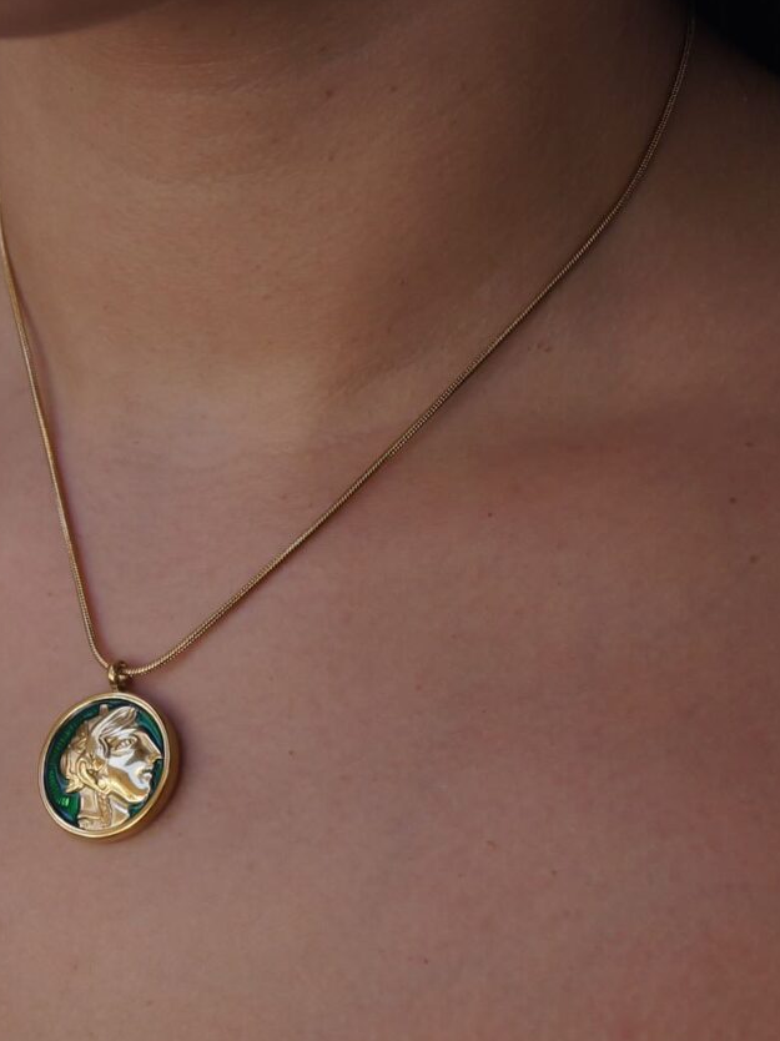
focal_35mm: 156
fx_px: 4689
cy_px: 781
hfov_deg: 9.5
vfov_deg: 12.6
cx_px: 158
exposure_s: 1/160
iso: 200
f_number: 5.6
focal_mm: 50
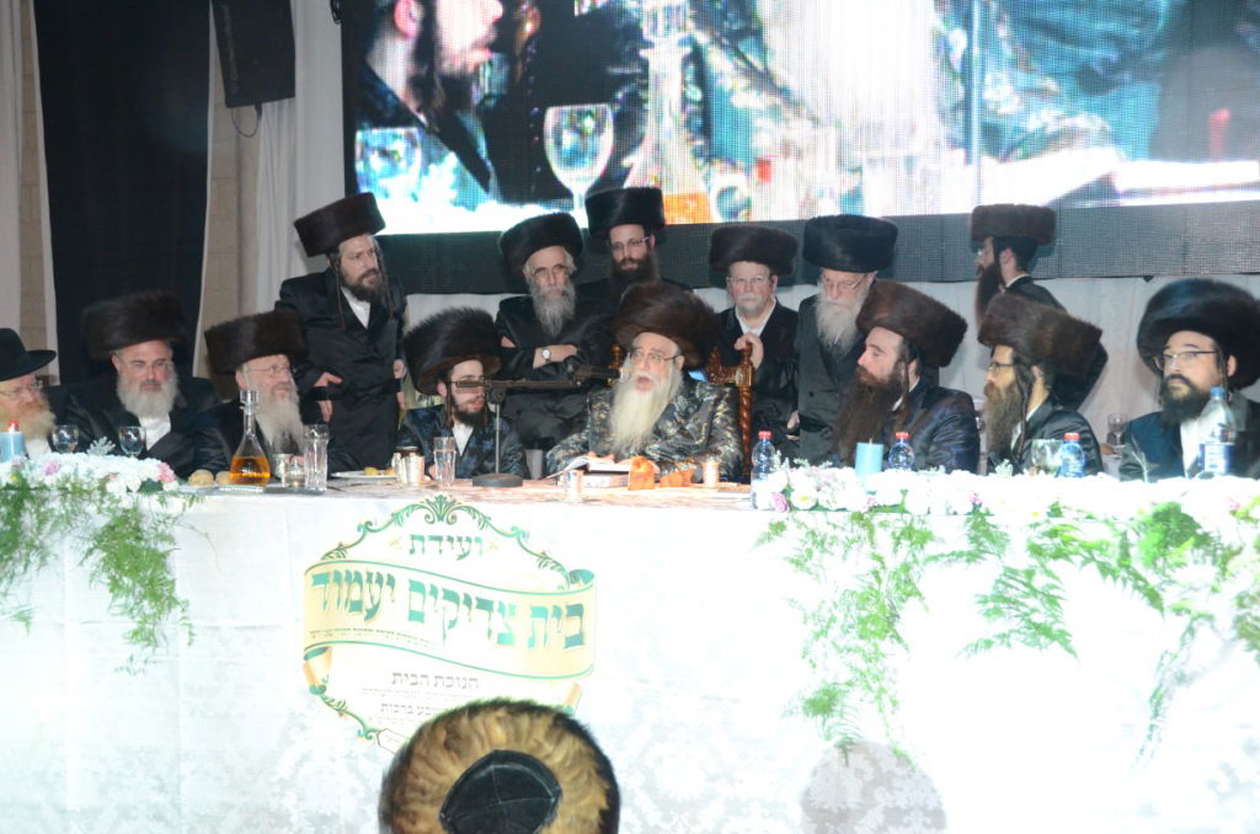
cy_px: 417
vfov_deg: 27.9
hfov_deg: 41.2
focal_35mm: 48
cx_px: 630
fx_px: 1676
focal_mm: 32
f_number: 5.6
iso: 2500
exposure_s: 1/100
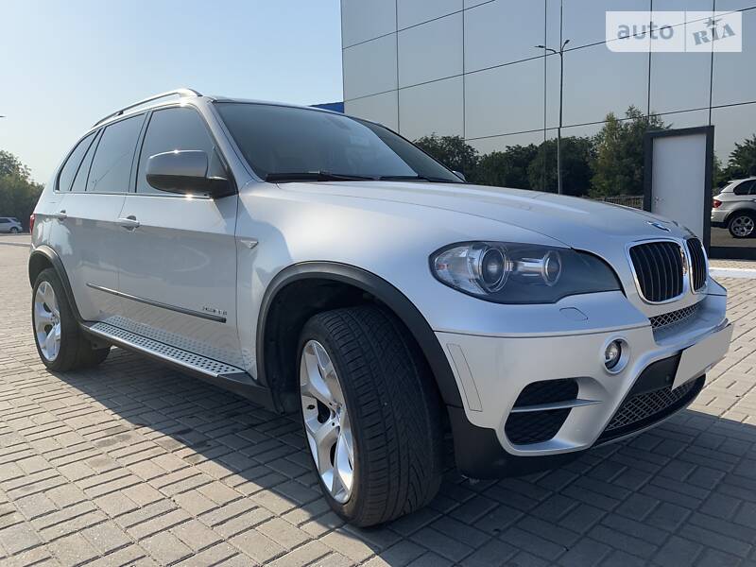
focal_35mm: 26
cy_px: 284
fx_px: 568
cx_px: 378
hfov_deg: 67.3
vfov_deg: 53.1
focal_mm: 4.2
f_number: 1.8
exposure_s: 1/2033
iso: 25
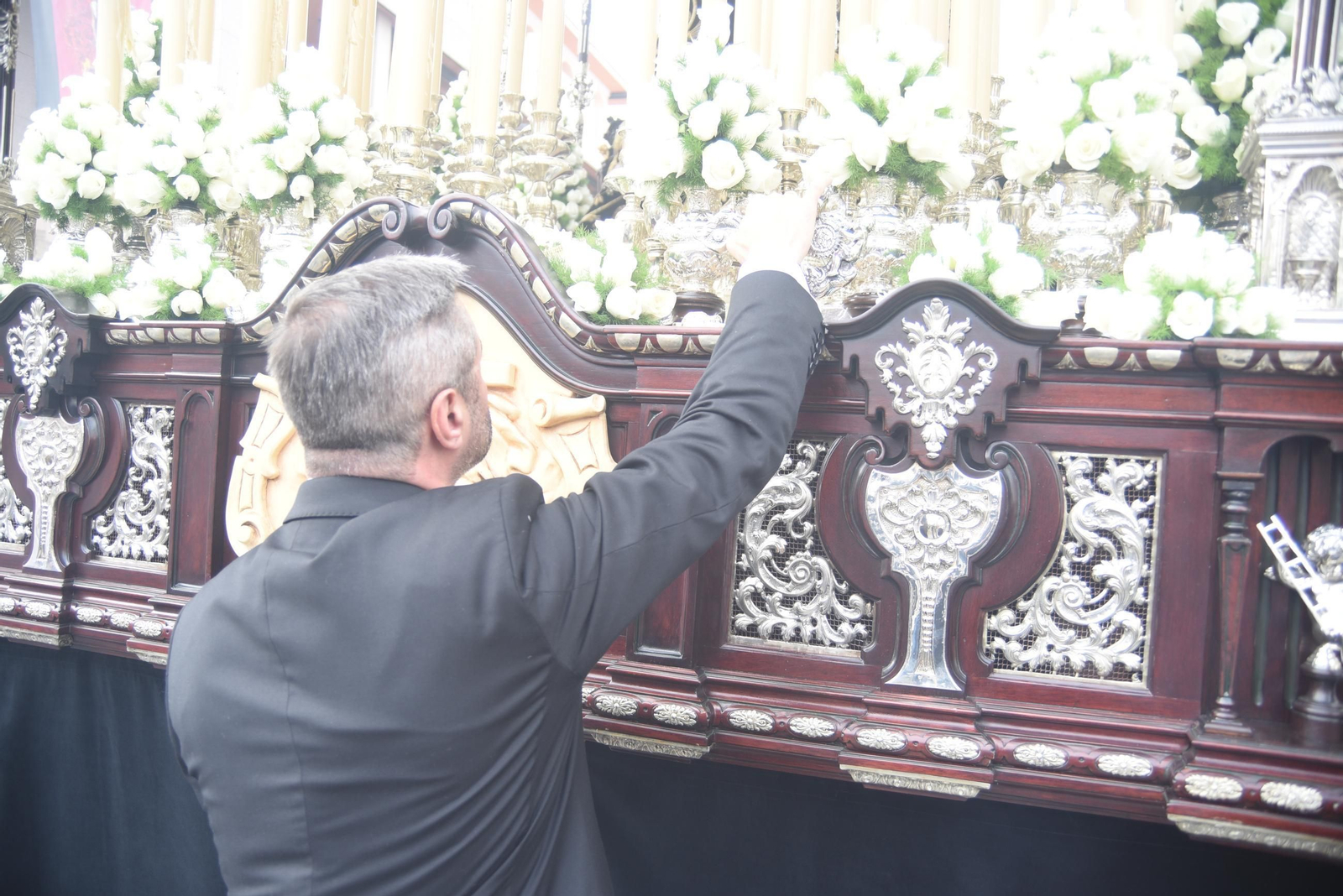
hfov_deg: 63.6
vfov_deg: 45.0
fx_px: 1082
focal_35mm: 29
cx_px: 672
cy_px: 448
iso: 280
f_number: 5.6
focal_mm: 29
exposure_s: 1/100
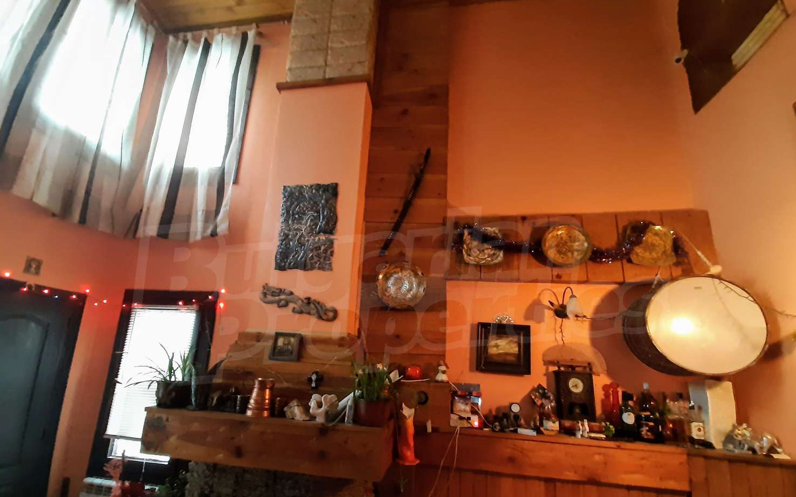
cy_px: 296
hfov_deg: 105.3
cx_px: 400
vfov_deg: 77.8
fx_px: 304
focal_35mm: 14
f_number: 2.2
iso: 500
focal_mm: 1.42
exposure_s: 1/20
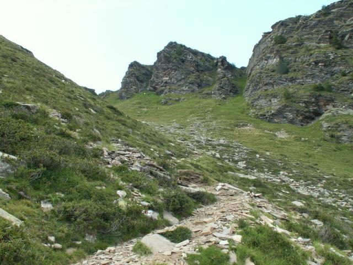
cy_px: 132
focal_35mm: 35
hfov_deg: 52.6
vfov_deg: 40.7
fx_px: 357
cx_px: 176
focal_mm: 5.86
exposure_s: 1/30
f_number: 7.1
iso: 50
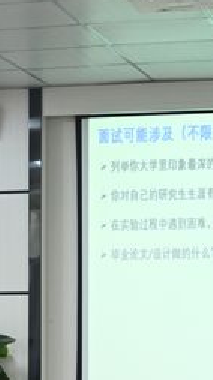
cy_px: 320
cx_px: -76
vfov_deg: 12.9
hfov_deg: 7.2
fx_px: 1670
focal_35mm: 166
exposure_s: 1/100
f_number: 6.3
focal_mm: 50
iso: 2000
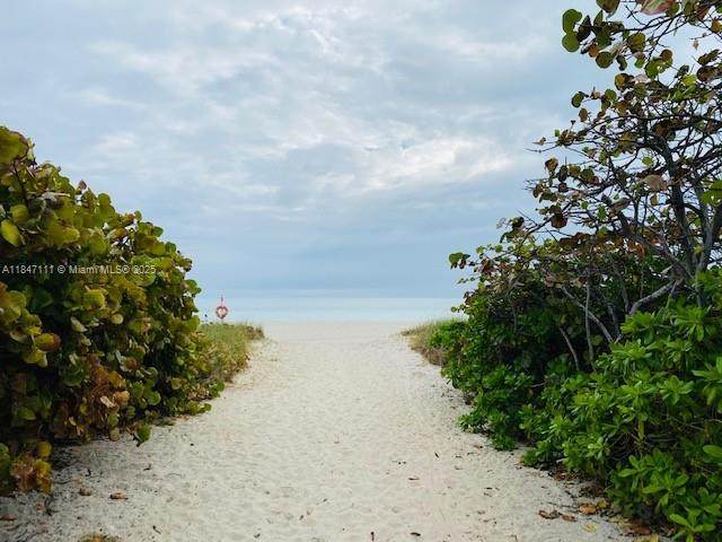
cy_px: 271
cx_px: 361
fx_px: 542
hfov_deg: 67.3
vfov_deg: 53.1
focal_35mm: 26
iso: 32
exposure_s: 1/3610
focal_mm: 4.25
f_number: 1.8
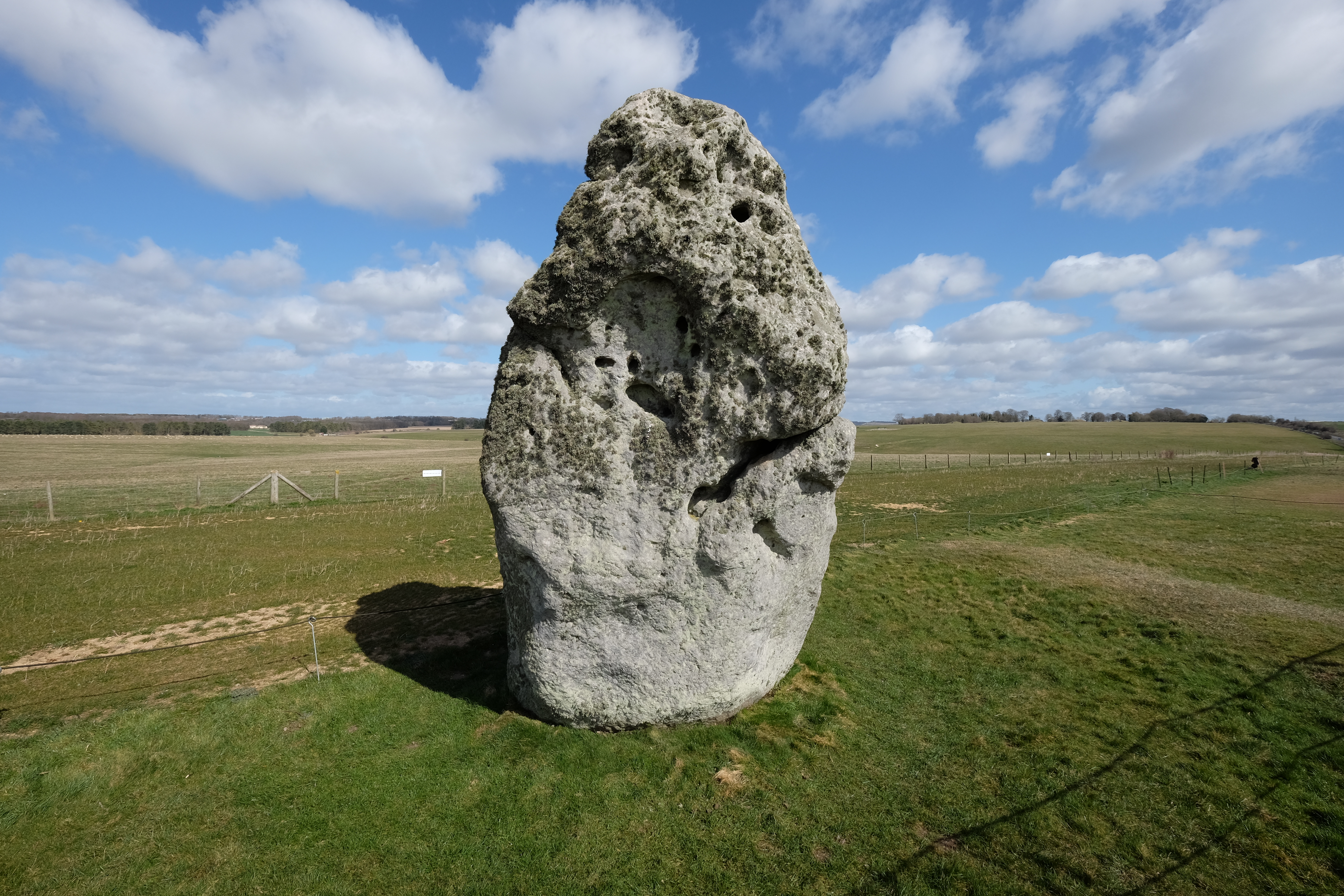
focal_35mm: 15
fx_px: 560
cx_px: 672
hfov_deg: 100.4
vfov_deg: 77.3
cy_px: 448
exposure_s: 1/350
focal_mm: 10
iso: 200
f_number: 9
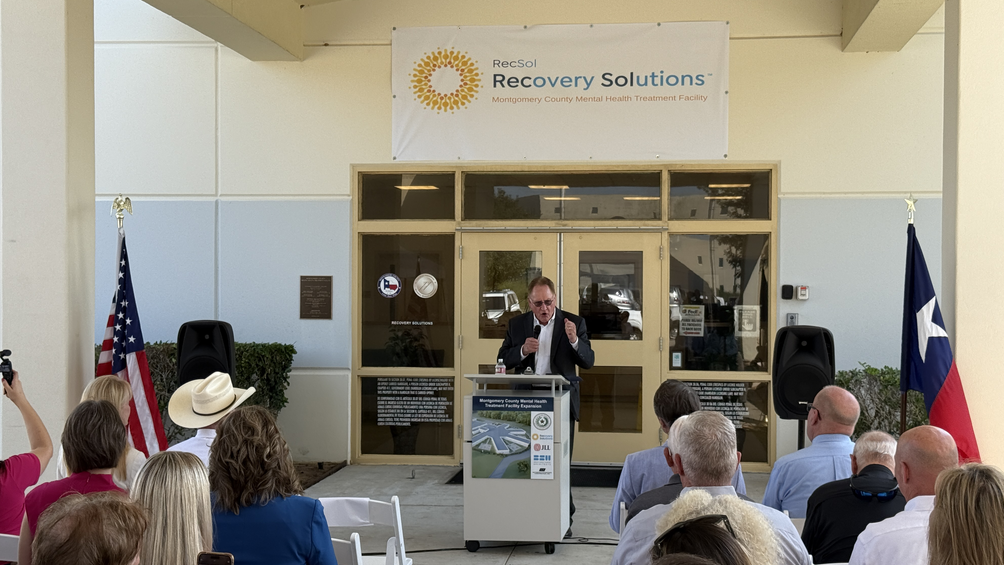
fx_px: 1411
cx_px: 497
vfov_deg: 22.6
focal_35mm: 53
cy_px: 294
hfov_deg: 39.2
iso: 100
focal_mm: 6.76
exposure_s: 1/1513
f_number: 1.78
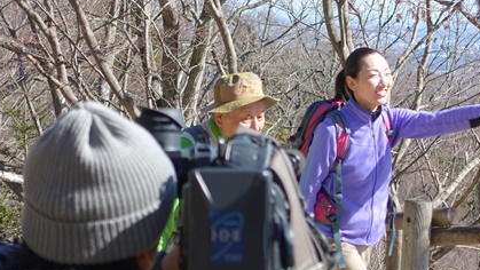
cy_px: 192
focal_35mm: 105
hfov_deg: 20.3
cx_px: 308
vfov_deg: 11.5
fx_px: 1337
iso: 125
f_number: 2.8
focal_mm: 25.7
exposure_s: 1/800
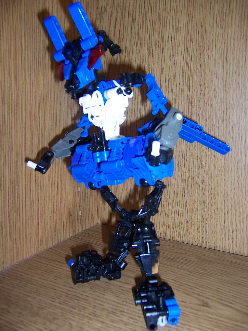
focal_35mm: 33
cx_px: 124
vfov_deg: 55.4
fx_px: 315
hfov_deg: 42.9
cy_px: 166
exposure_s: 1/60
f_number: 2.8
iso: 80
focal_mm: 5.5
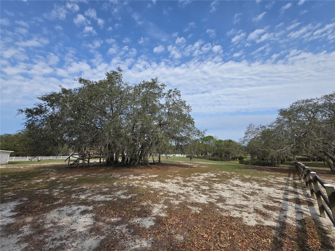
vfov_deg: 89.9
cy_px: 126
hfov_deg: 106.2
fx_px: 126
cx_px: 168
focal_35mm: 13
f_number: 2.2
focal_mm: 1.7
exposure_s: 1/1321
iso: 25
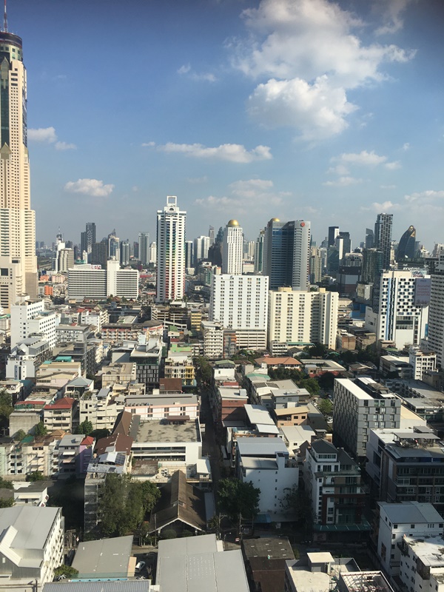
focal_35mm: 29
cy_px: 296
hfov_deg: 48.2
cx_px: 222
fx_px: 496
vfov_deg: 61.7
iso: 25
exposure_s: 1/1832
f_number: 2.2
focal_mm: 4.15
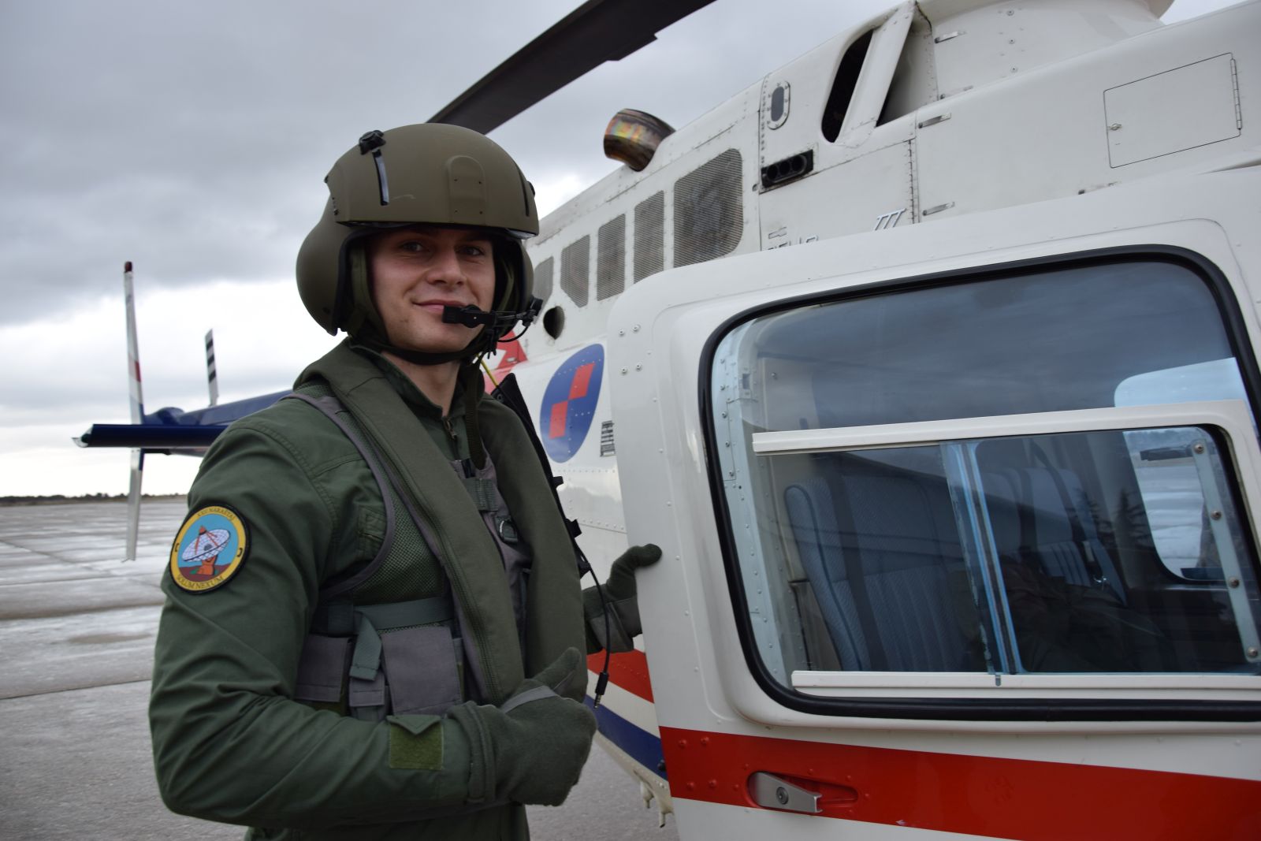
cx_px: 630
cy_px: 420
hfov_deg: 67.4
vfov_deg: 47.9
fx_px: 946
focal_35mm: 27
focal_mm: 18
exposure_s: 1/80
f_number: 4.5
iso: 100
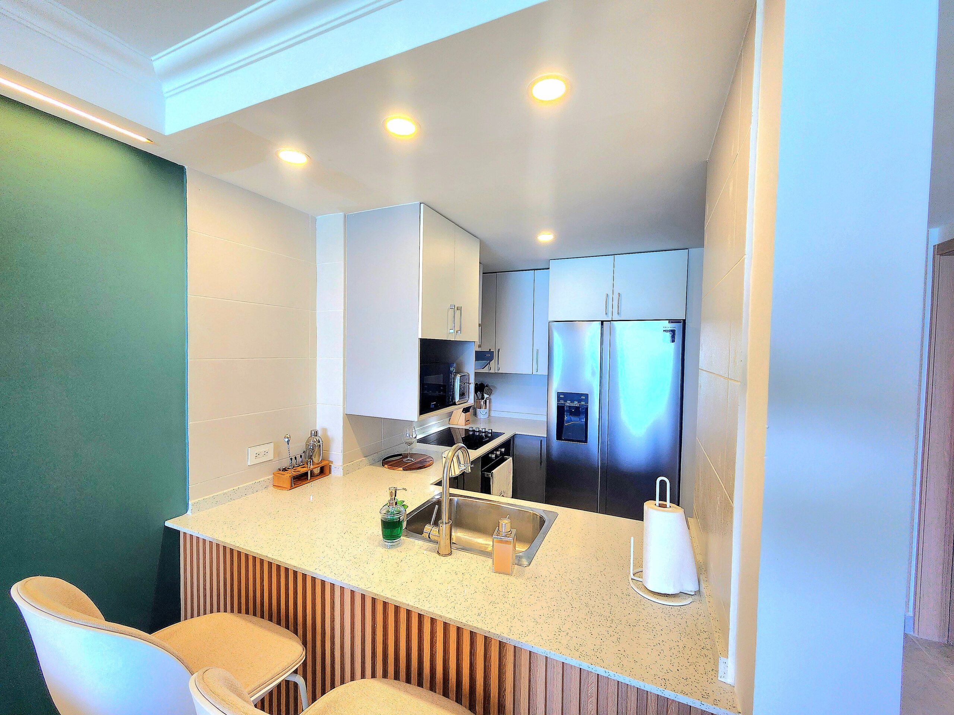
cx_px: 477
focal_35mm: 13
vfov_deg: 89.9
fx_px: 358
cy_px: 358
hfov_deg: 106.2
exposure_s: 1/60.2
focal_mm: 2.2
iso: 125
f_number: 2.2
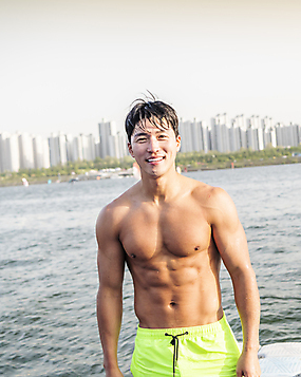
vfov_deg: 31.5
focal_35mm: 60
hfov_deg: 25.0
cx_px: 231
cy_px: 174
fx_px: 669
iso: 200
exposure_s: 1/400
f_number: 4
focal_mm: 38
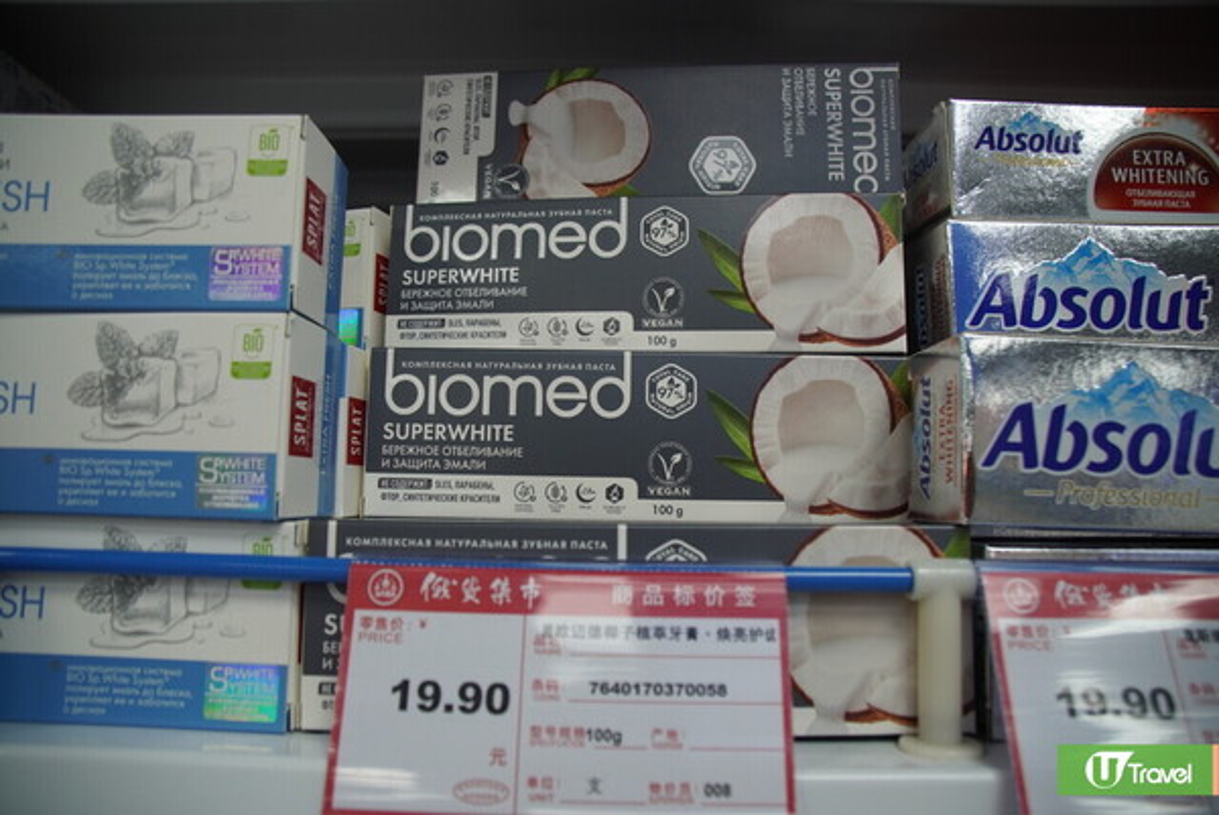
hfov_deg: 73.7
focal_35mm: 24
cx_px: 610
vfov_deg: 53.2
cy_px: 408
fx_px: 813
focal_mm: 16
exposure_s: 1/160
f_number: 4
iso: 400
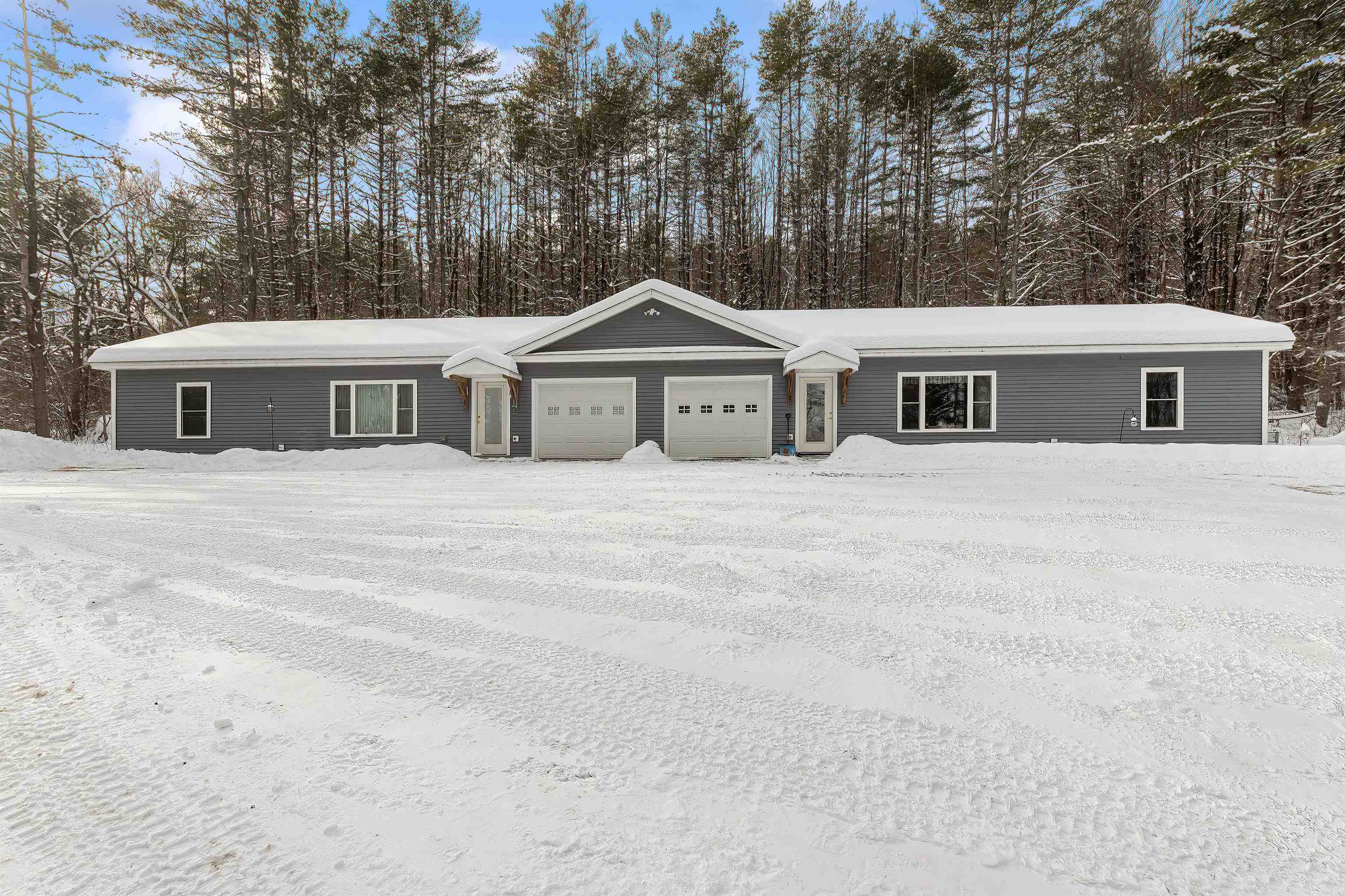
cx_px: 672
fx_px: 560
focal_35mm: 15
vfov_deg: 77.3
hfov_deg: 100.4
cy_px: 448
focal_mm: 10
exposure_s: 1/200
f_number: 9
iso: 100
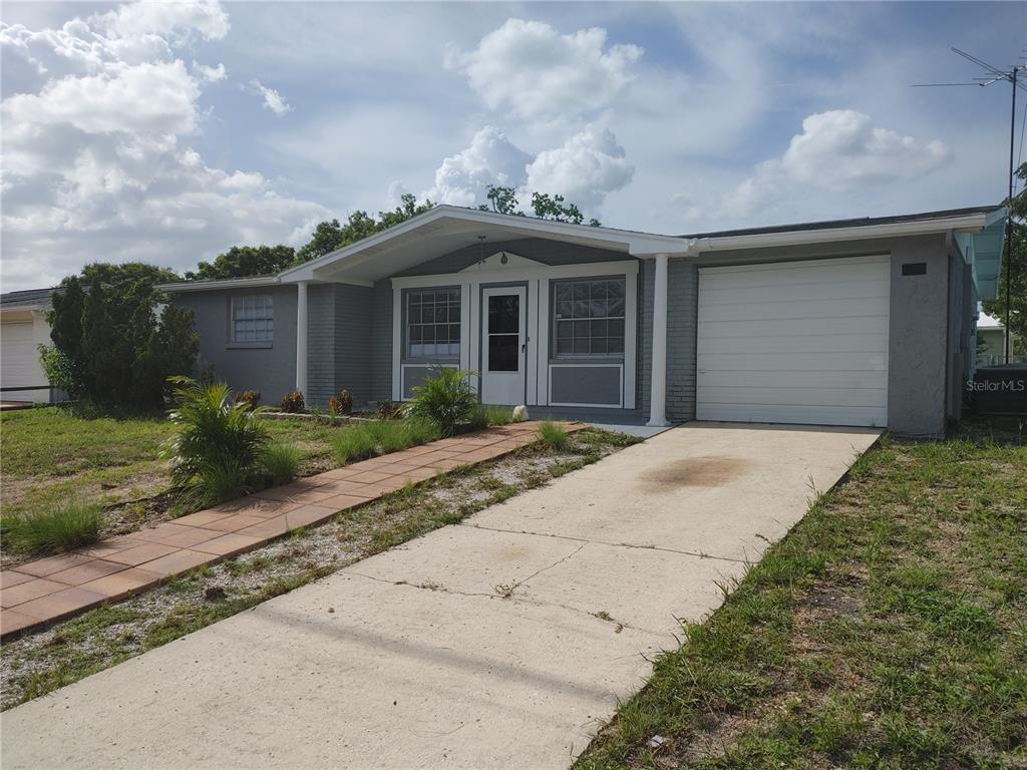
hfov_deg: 67.3
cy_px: 385
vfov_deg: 53.1
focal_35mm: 26
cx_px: 514
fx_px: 771
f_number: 1.8
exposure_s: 1/4545
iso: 50
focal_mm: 5.58
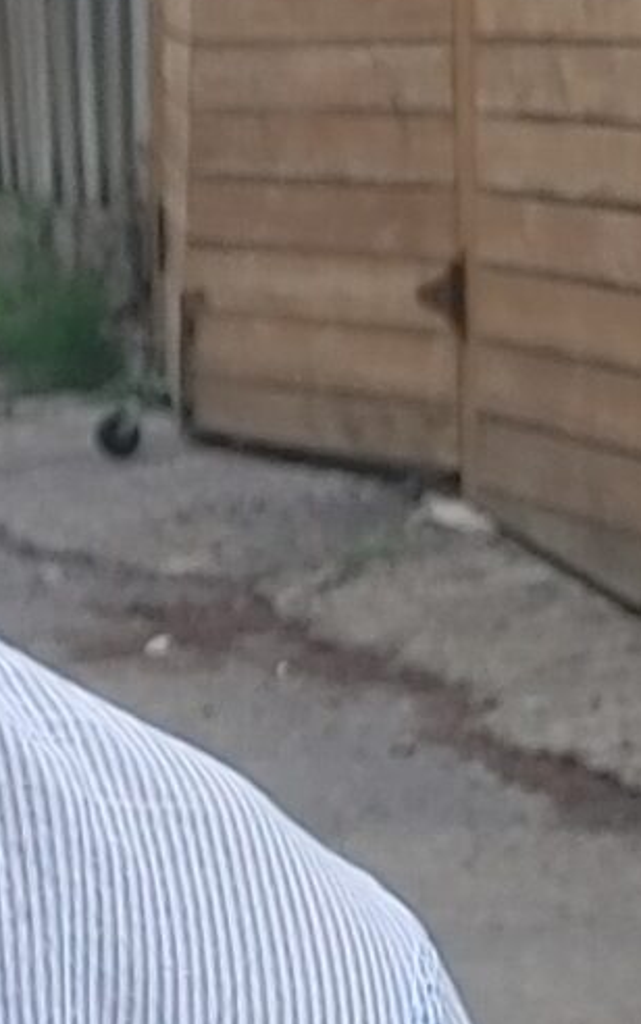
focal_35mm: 226
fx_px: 6310
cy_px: 169
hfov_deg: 5.6
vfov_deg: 9.3
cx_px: -945
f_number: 1.8
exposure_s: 1/1136
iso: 50
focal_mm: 4.81
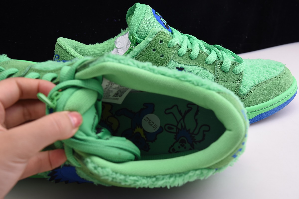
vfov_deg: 24.6
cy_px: 100
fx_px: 457
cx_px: 150
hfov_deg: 36.2
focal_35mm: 55
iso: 100
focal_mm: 55
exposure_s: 1/125
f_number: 11
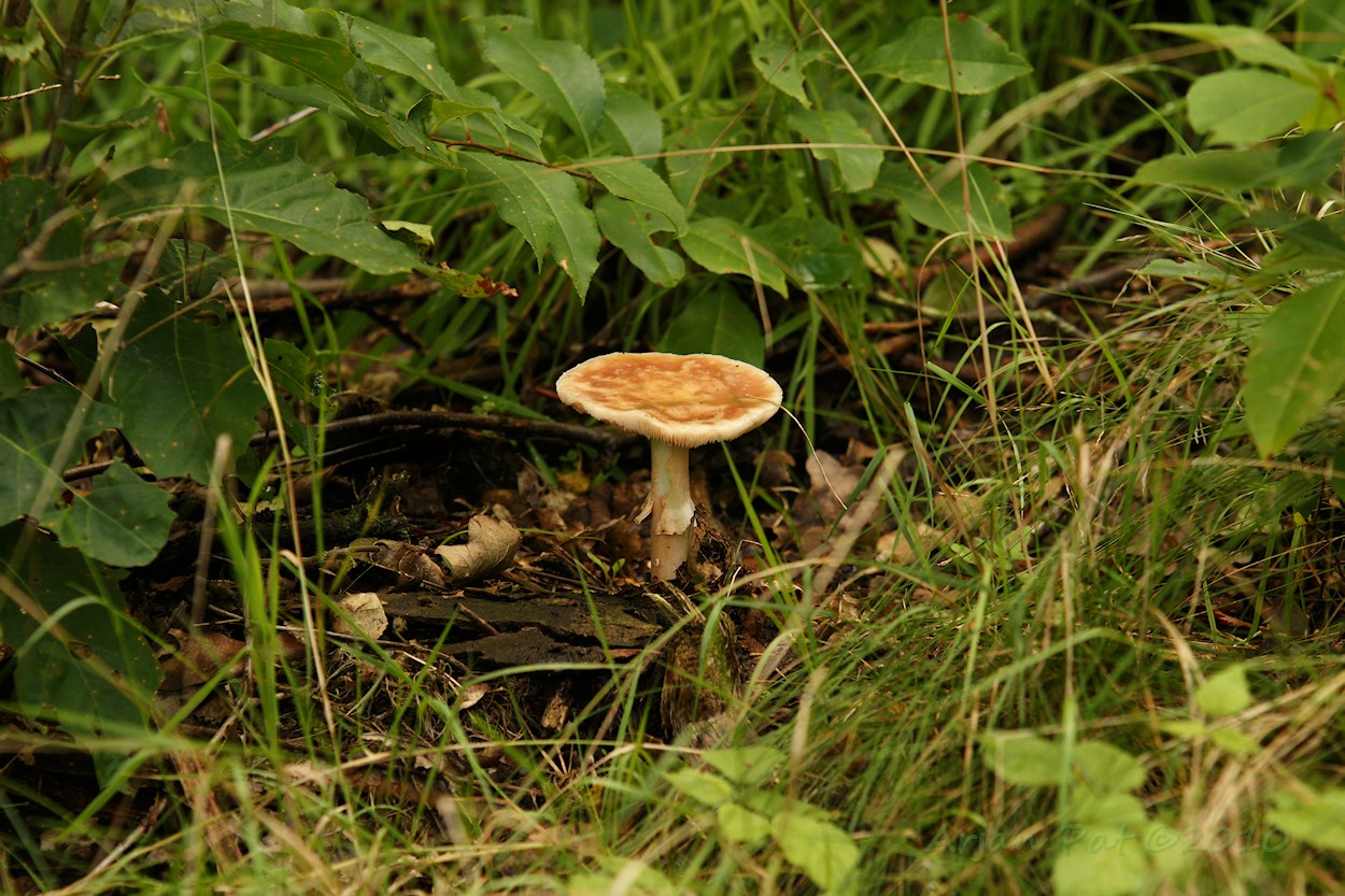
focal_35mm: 300
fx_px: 11206
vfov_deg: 4.6
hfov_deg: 6.9
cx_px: 672
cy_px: 448
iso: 200
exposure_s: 1/60
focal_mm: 200
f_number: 5.6
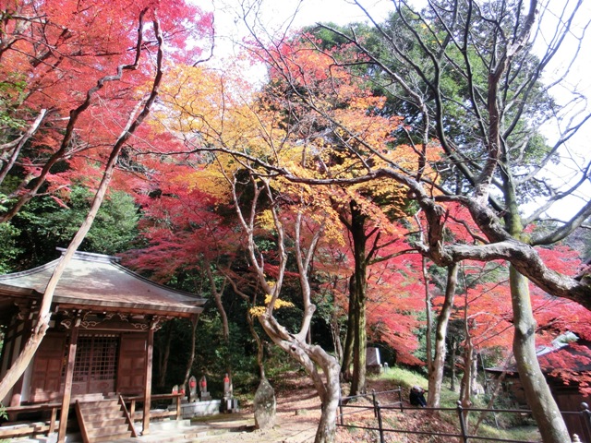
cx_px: 296
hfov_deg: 71.6
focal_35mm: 24
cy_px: 222
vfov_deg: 56.8
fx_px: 410
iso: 100
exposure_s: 1/250
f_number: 3
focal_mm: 4.24
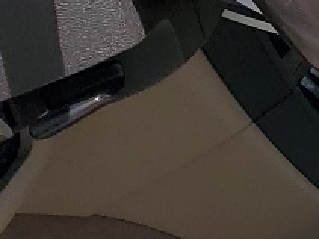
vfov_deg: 7.5
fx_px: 1814
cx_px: 700
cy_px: 135
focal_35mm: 197
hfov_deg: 9.2
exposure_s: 1/3333
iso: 50
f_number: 1.5
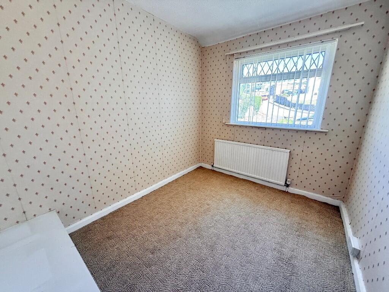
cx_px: 194
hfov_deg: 102.1
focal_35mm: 14
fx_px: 157
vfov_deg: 85.7
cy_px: 146
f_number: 2.2
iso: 200
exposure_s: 1/99
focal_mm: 2.22
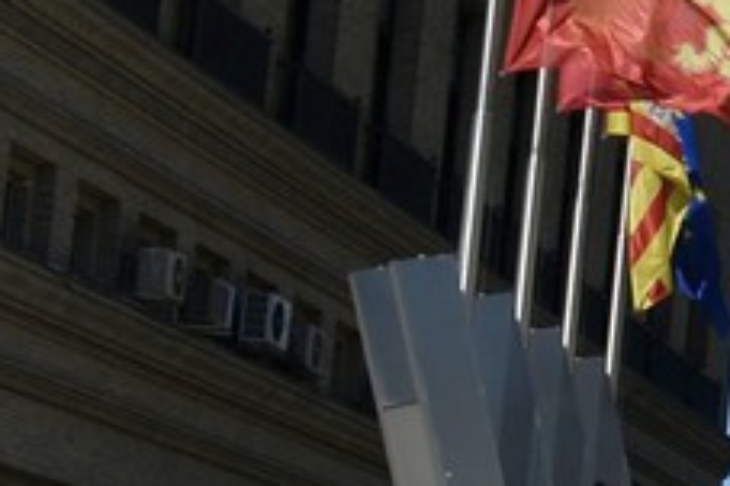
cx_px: 2544
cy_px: 650
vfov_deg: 8.0
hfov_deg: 8.7
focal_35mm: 169
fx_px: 3424
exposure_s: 1/400
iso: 100
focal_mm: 24
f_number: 9
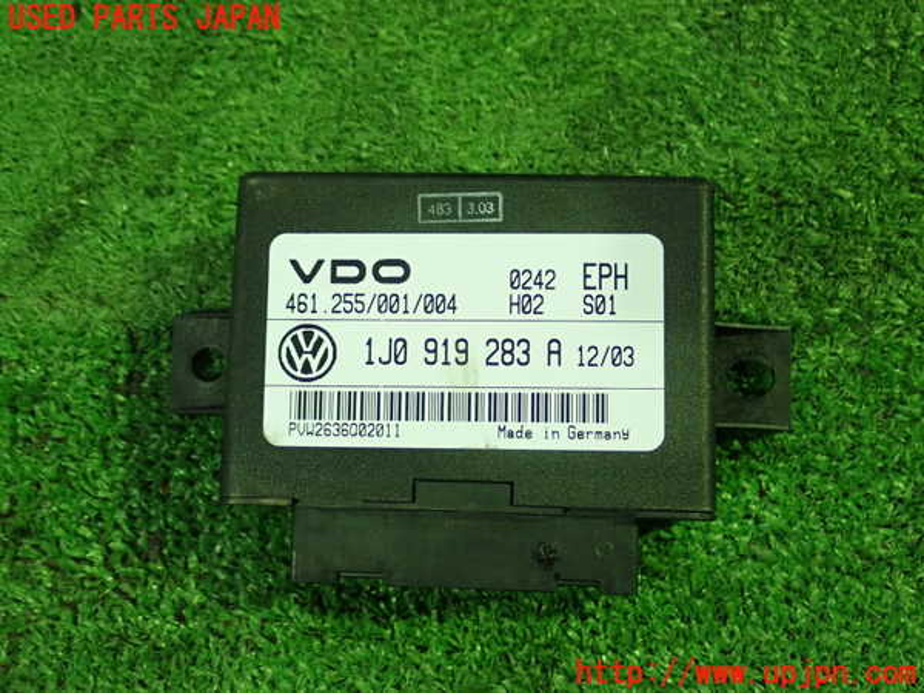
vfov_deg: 33.6
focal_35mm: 43
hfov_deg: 43.9
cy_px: 346
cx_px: 462
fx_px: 1148
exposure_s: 1/50
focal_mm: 7.86
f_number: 2.9
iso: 800
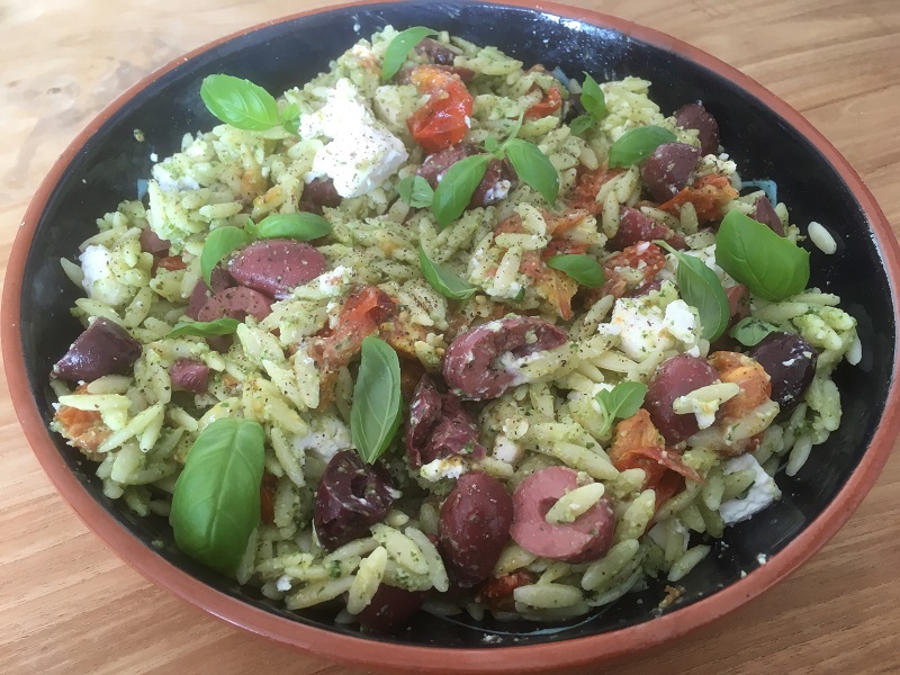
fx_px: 754
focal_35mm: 29
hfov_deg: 61.7
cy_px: 338
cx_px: 450
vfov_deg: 48.2
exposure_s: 1/33
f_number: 2.2
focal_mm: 4.15
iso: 64
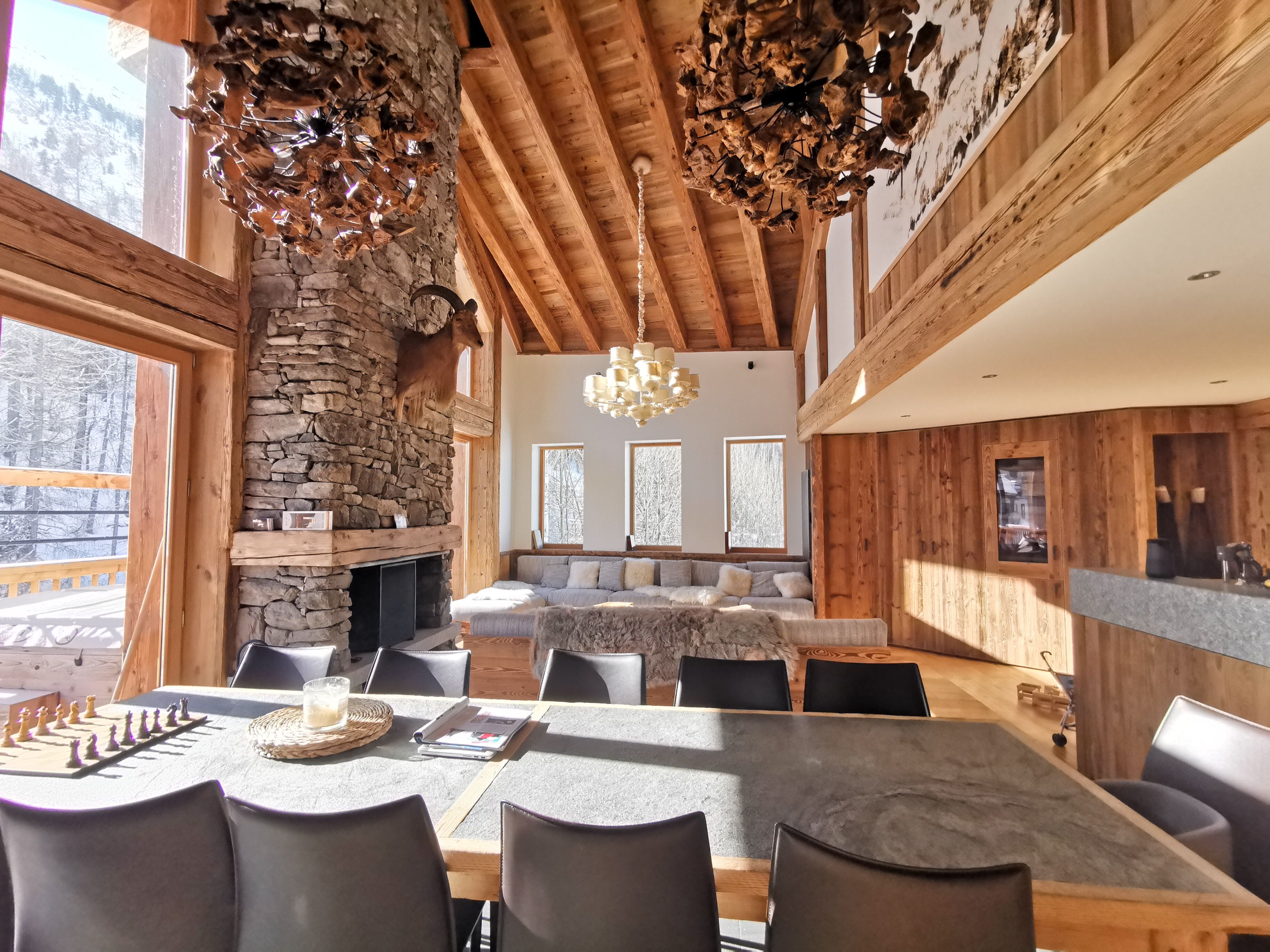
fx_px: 587
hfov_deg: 94.5
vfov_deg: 78.1
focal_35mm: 16
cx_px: 635
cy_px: 476
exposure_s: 3
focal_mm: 2.35
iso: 50
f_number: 2.2
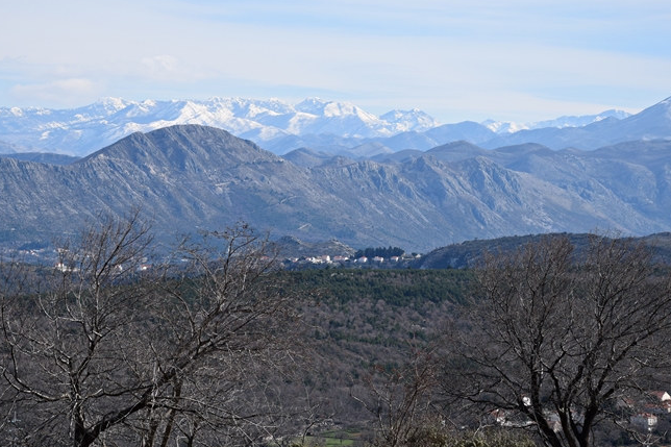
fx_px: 2292
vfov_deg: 11.1
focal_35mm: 123
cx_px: 295
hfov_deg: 16.7
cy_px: 198
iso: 200
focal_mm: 66
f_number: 7.1
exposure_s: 1/800
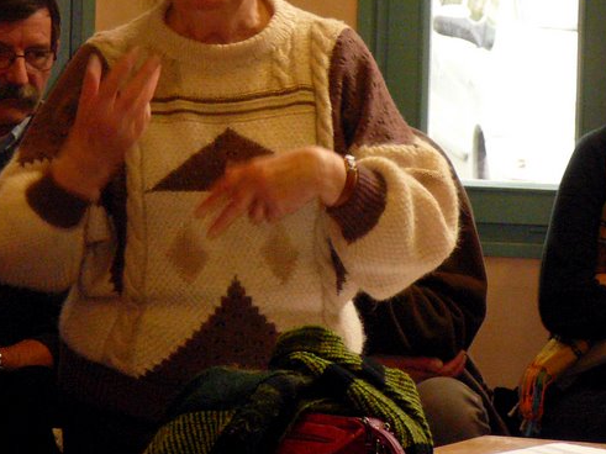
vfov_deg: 5.4
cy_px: 94
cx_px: 206
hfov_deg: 7.2
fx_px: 4796
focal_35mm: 274
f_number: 4
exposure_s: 1/30
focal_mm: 25
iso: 400
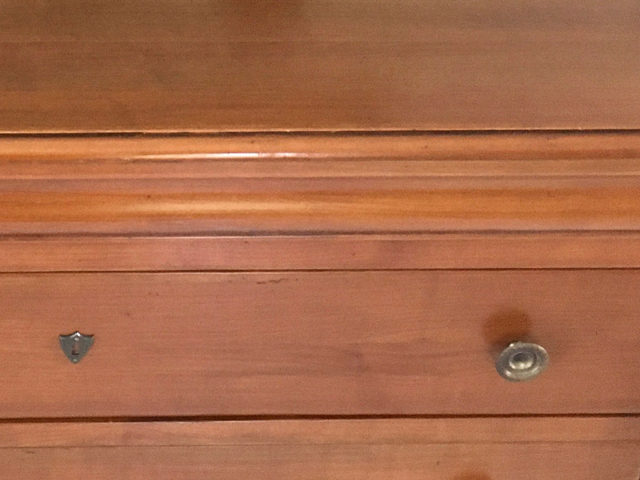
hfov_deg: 24.7
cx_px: 26
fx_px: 1405
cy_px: 18
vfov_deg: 18.9
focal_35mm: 76
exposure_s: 1/25
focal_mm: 4.15
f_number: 2.2
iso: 200
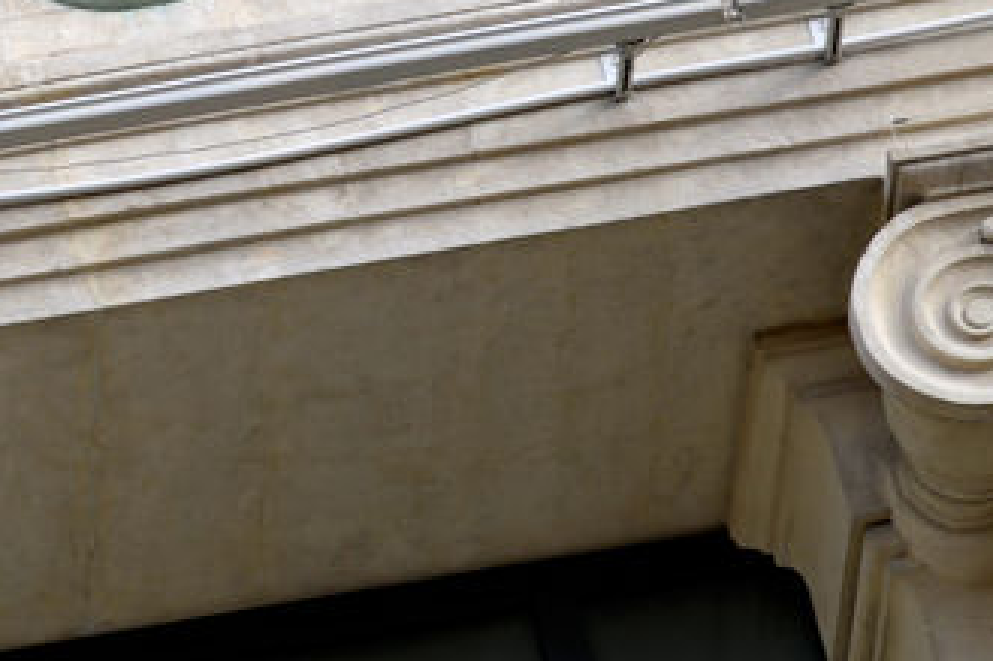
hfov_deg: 2.9
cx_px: -267
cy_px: 91
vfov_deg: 1.9
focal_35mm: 716
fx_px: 19747
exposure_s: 1/200
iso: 200
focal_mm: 185
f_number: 7.1
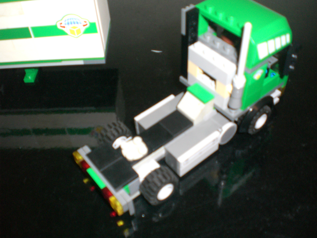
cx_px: 158
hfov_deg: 49.0
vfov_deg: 37.7
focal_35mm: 38
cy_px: 119
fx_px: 348
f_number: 3.1
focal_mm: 6.3
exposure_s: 1/60
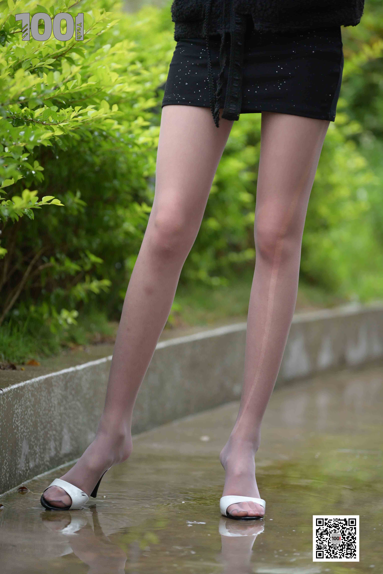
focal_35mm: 160
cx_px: 192
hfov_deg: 8.6
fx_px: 2553
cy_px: 287
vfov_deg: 12.8
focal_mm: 160
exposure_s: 1/250
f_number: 2.8
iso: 1250
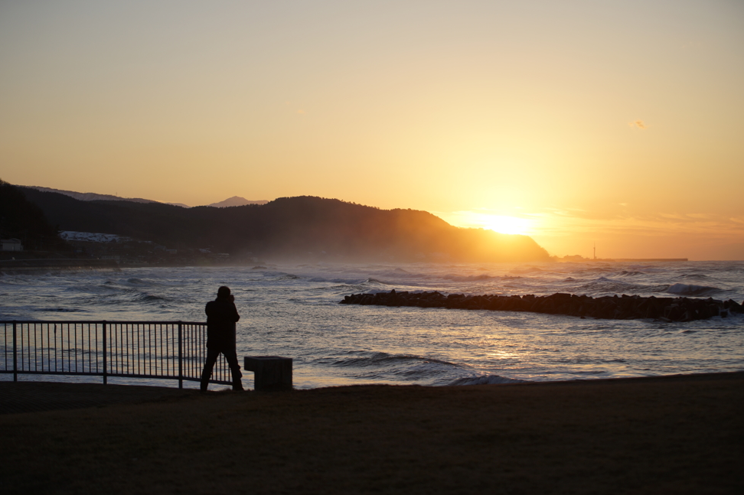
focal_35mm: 79
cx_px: 364
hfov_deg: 25.7
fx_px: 1632
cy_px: 238
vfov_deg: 17.3
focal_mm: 75
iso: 100
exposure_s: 1/800
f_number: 2.8
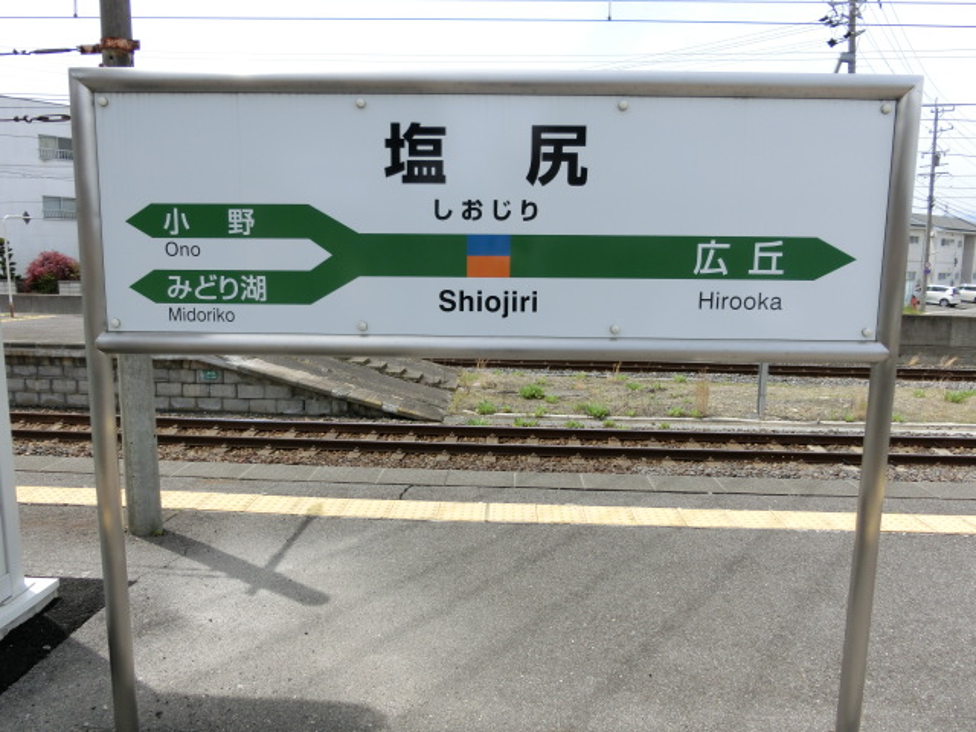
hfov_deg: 69.4
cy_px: 366
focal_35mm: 25
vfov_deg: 54.9
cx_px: 488
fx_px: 705
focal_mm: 4.5
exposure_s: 1/800
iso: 80
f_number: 3.5
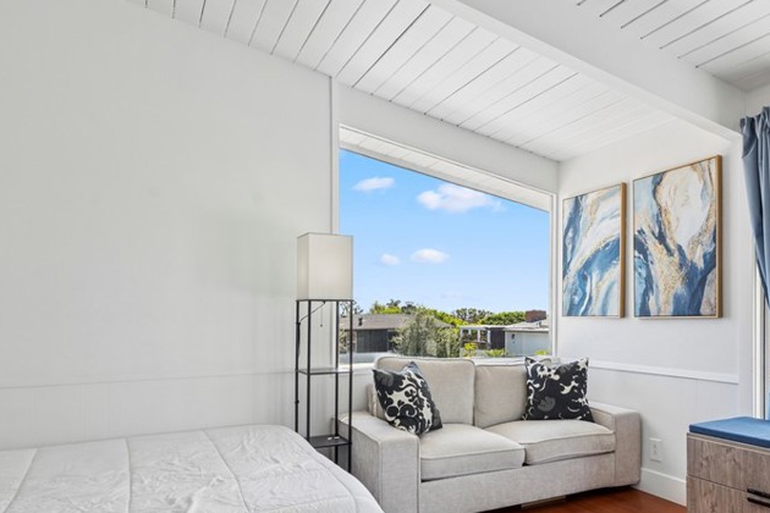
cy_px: 332
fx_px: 556
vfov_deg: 48.9
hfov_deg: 69.0
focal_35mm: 26
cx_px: 444
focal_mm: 16
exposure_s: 1/160
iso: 200
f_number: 8
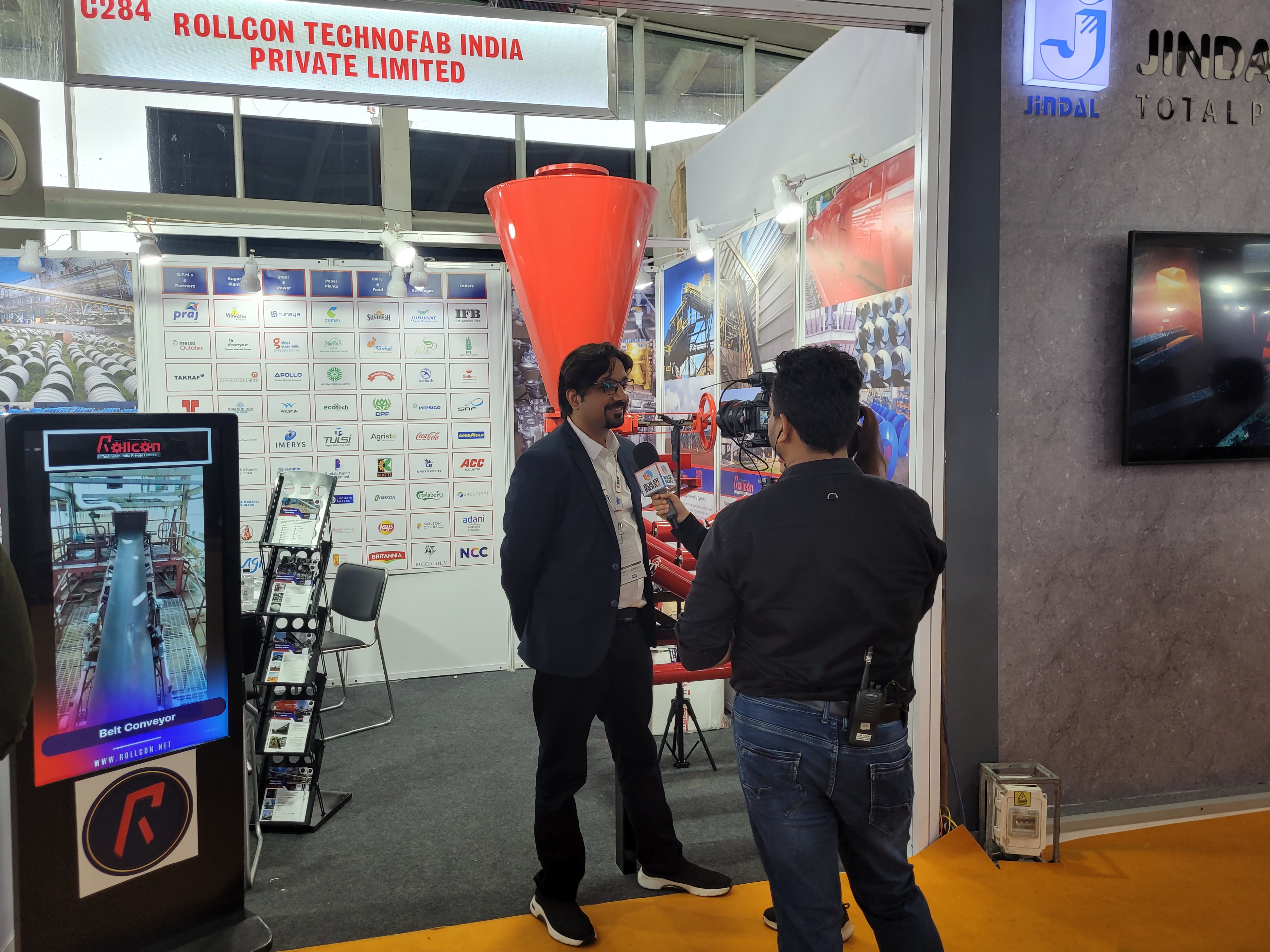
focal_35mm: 27
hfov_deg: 65.3
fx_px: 991
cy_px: 484
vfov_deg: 51.3
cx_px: 612
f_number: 1.8
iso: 64
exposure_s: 1/100
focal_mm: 5.4
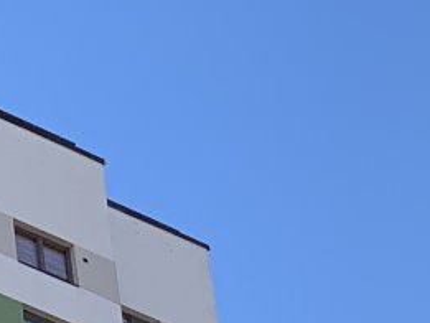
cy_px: 921
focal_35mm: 319
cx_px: -140
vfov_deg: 4.5
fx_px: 3964
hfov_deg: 6.2
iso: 16
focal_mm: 6
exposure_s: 1/585
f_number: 2.4
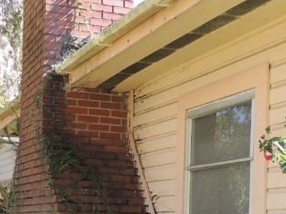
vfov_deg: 18.6
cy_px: 215
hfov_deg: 25.1
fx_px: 636
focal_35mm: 77
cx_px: 82
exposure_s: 1/160
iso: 100
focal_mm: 4.3
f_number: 3
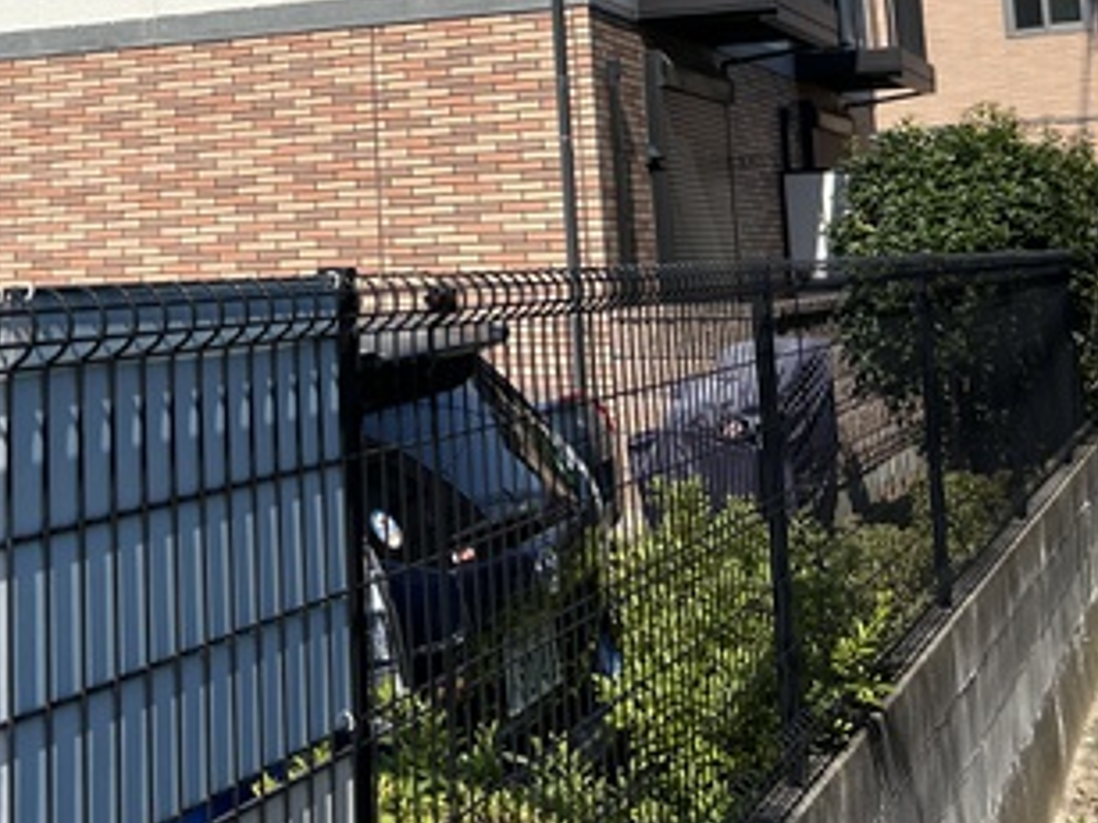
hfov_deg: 32.1
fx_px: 1871
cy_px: -37
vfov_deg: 23.6
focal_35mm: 59
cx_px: 282
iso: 50
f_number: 1.5
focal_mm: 5.7
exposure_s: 1/6579
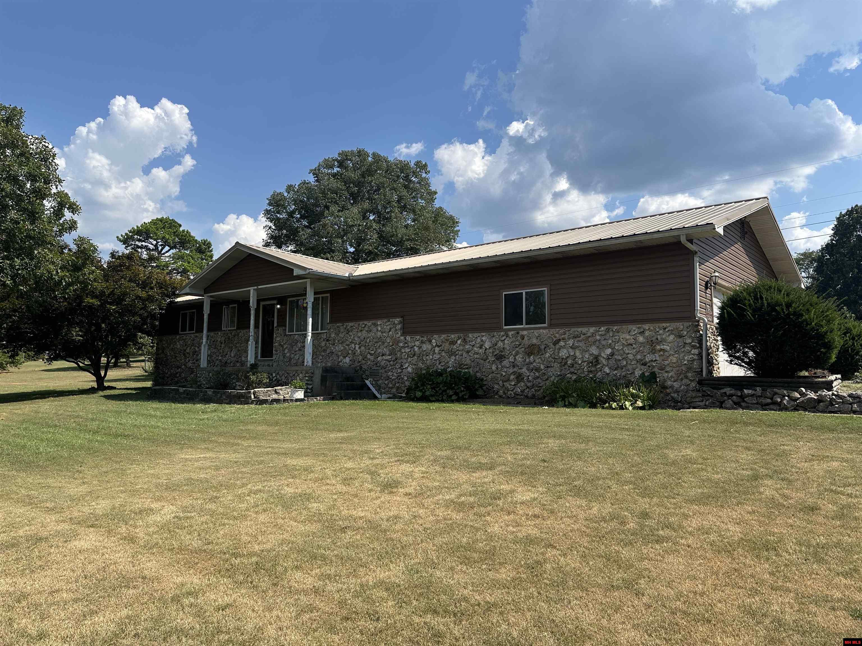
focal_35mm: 24
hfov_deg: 71.6
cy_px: 323
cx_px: 431
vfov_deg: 56.8
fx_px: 598
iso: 80
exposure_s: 1/4545
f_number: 1.78
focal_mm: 6.86
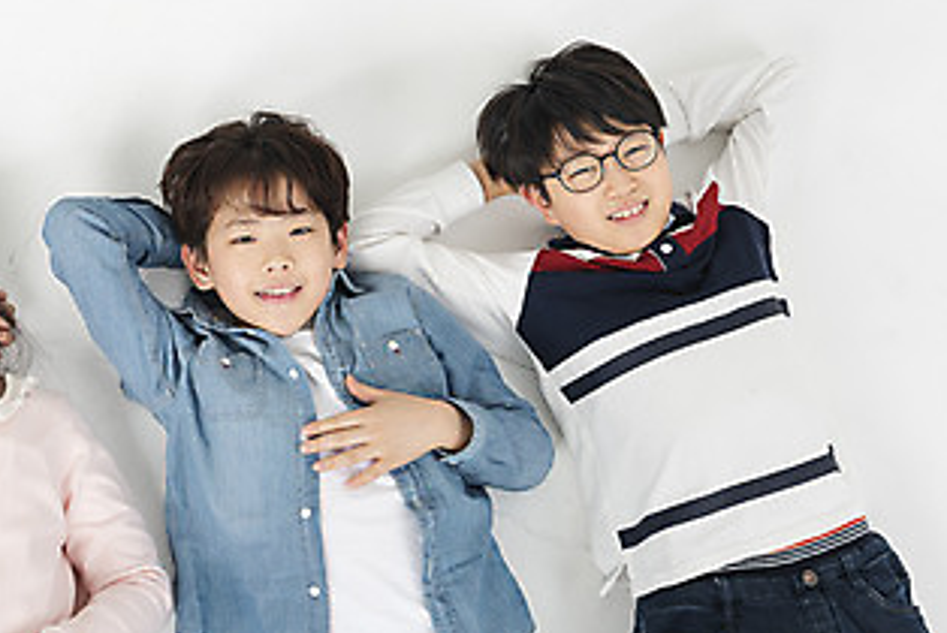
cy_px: 292
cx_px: 104
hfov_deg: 24.6
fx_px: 2106
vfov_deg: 17.1
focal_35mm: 80
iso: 100
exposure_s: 1/125
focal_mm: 42
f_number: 16
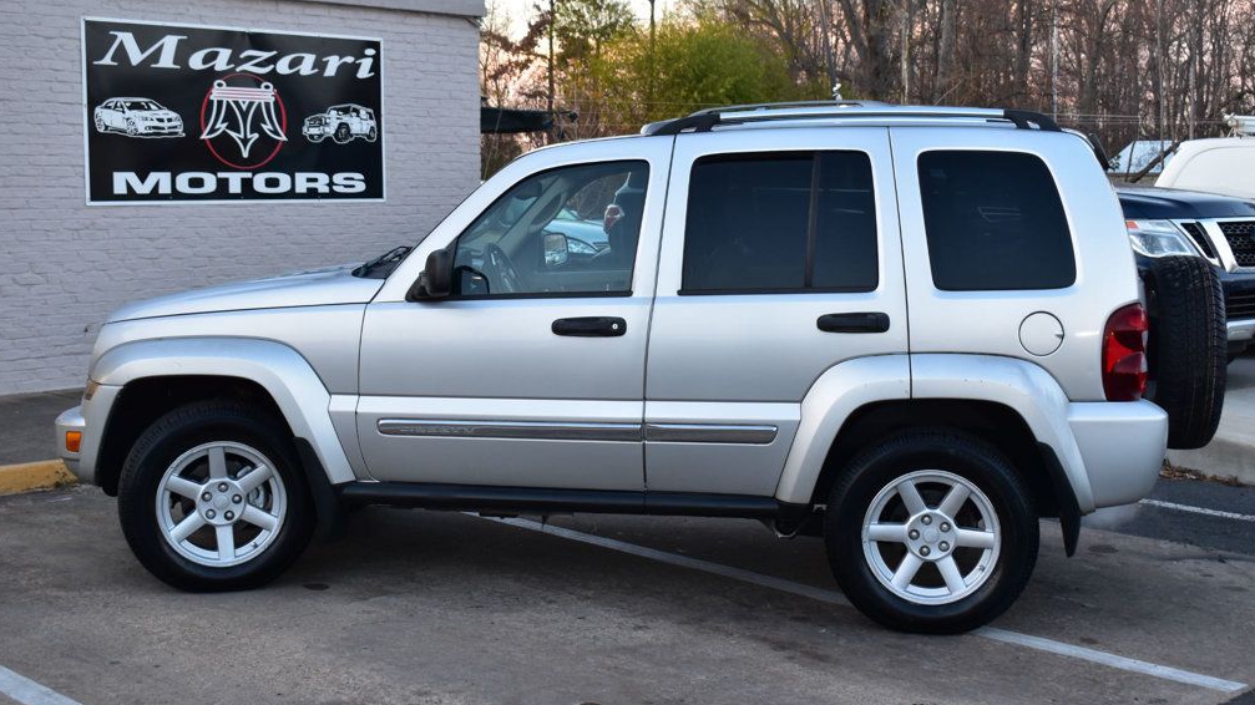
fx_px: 1648
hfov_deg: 41.7
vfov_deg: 24.2
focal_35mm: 50
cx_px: 622
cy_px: 323
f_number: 6.3
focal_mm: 31
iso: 400
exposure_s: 1/15
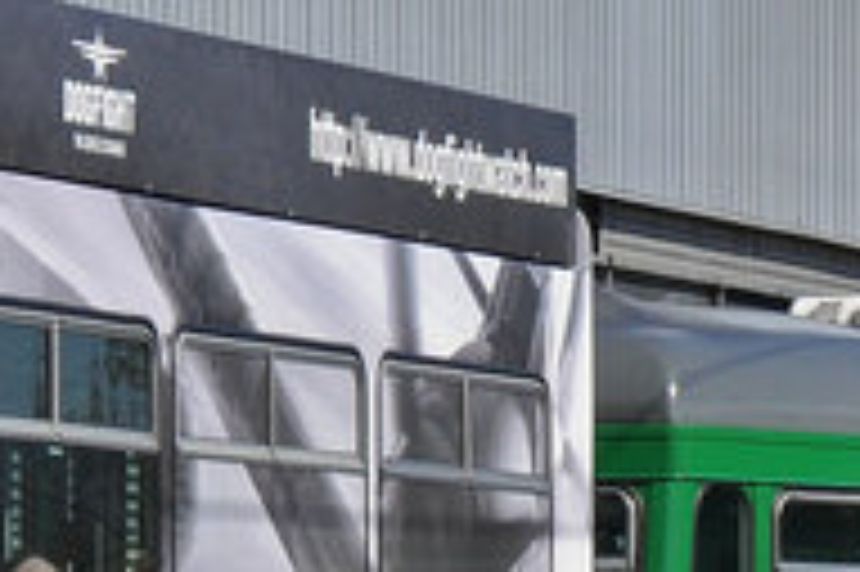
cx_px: -54
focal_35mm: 452
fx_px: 10788
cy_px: 101
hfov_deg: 4.6
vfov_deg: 3.0
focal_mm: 48
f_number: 7.1
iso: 200
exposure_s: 1/1000
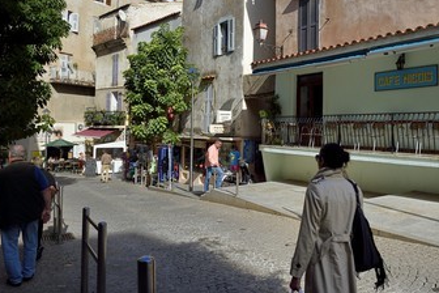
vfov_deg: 43.5
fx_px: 366
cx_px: 255
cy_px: 123
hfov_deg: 61.6
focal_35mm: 30
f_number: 14
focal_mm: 24
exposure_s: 1/250
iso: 400
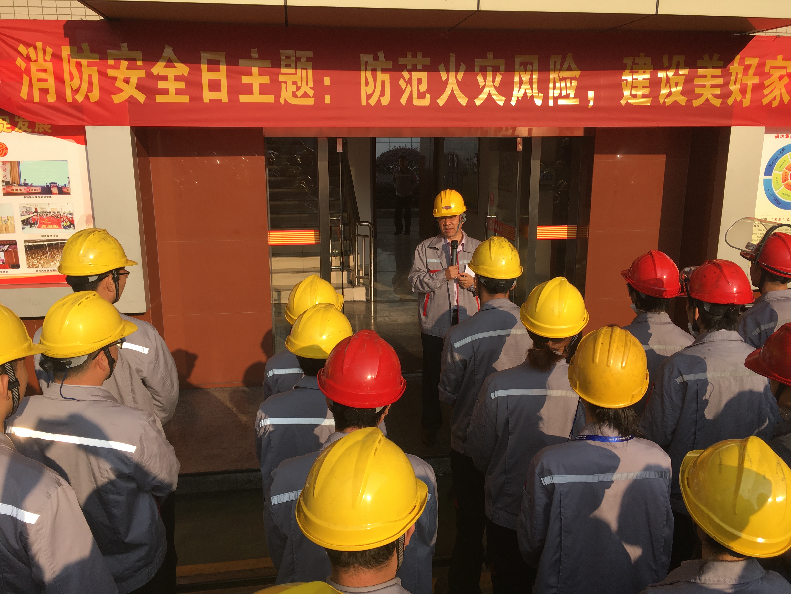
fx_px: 663
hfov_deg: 61.7
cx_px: 396
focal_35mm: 29
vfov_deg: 48.2
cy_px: 297
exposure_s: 1/864
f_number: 2.2
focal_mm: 4.15
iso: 25
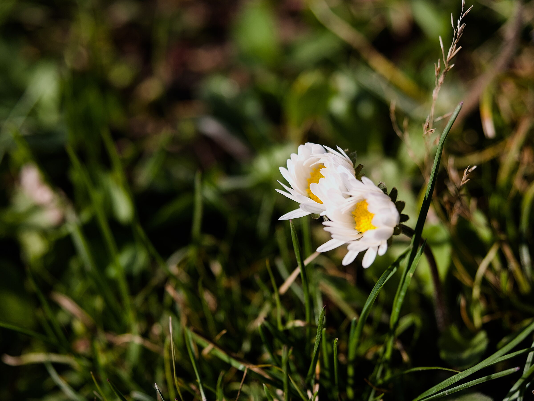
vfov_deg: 18.5
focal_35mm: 80
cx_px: 267
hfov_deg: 24.4
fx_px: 1235
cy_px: 200
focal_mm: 40
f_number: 4
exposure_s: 1/800
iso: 200
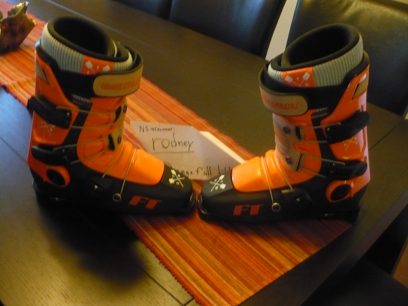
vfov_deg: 38.7
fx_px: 436
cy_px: 153
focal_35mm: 37
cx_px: 204
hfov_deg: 50.1
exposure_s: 1/4
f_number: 2.8
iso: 400
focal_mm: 6.1
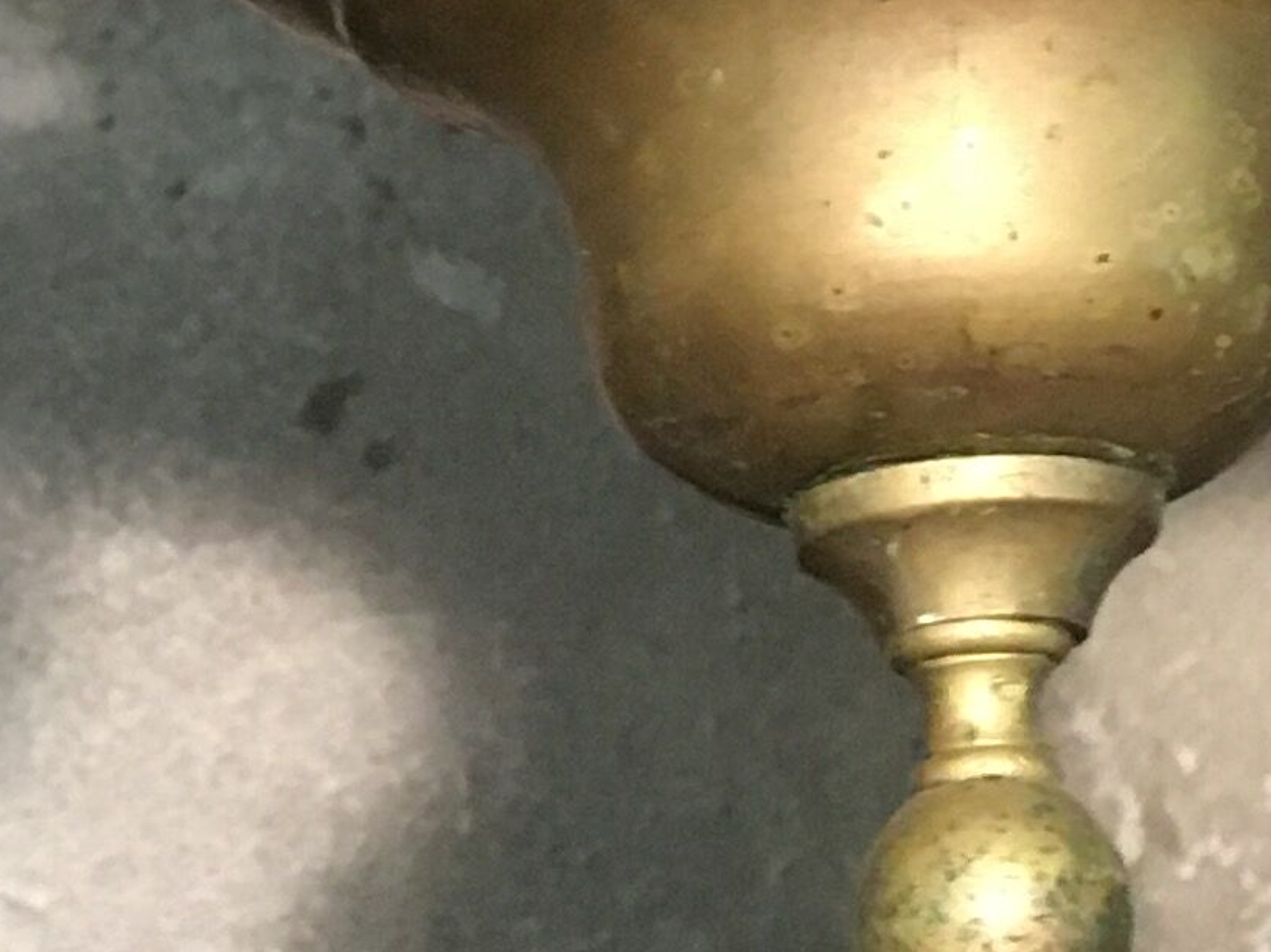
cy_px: -1196
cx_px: 1099
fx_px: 5249
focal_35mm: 143
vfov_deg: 9.4
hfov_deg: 13.7
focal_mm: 4.15
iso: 200
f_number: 2.2
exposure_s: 1/33
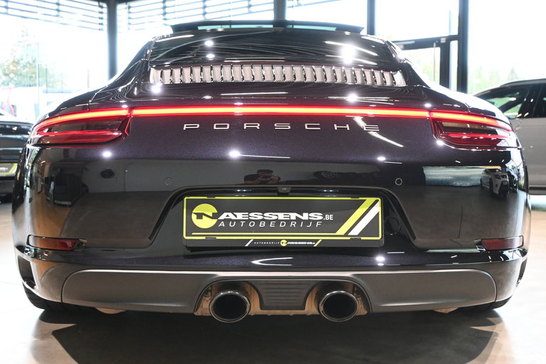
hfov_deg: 46.4
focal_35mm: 42
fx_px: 637
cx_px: 273
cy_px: 182
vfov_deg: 31.9
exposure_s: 1/125
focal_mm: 28
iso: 3200
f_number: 4.5
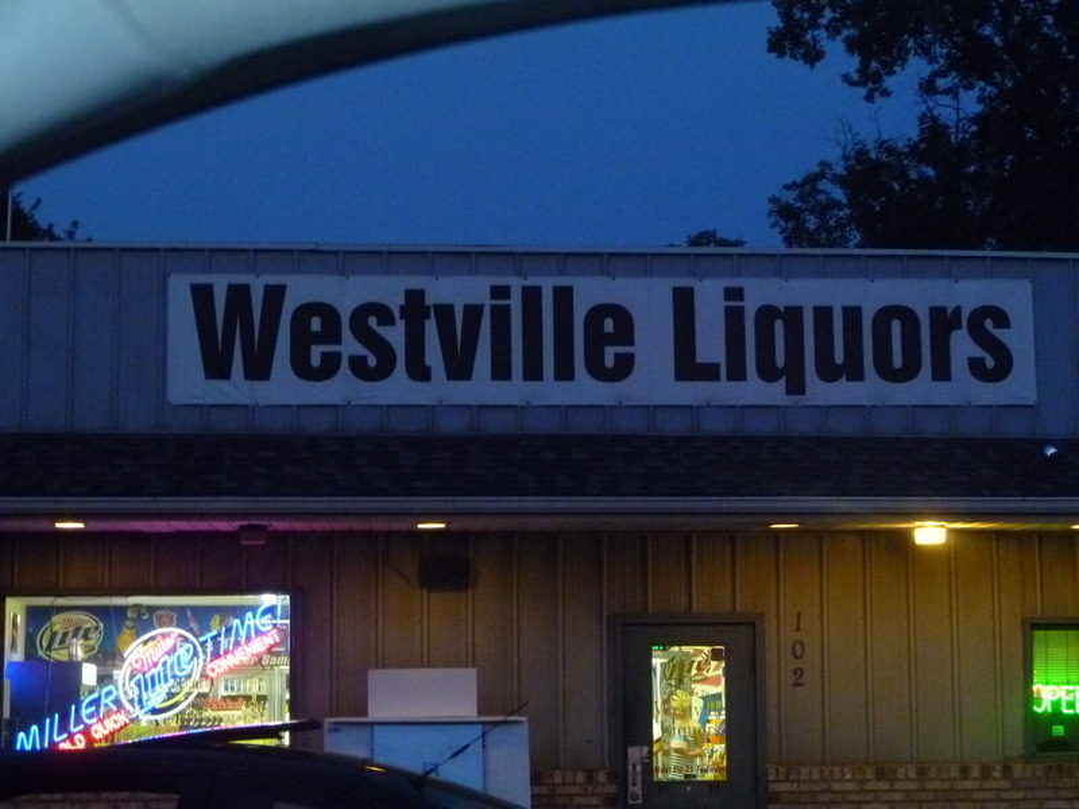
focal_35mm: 69
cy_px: 404
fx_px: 2151
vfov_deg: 21.3
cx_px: 540
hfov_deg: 28.2
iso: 800
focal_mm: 12.4
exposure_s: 1/15
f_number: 4.3
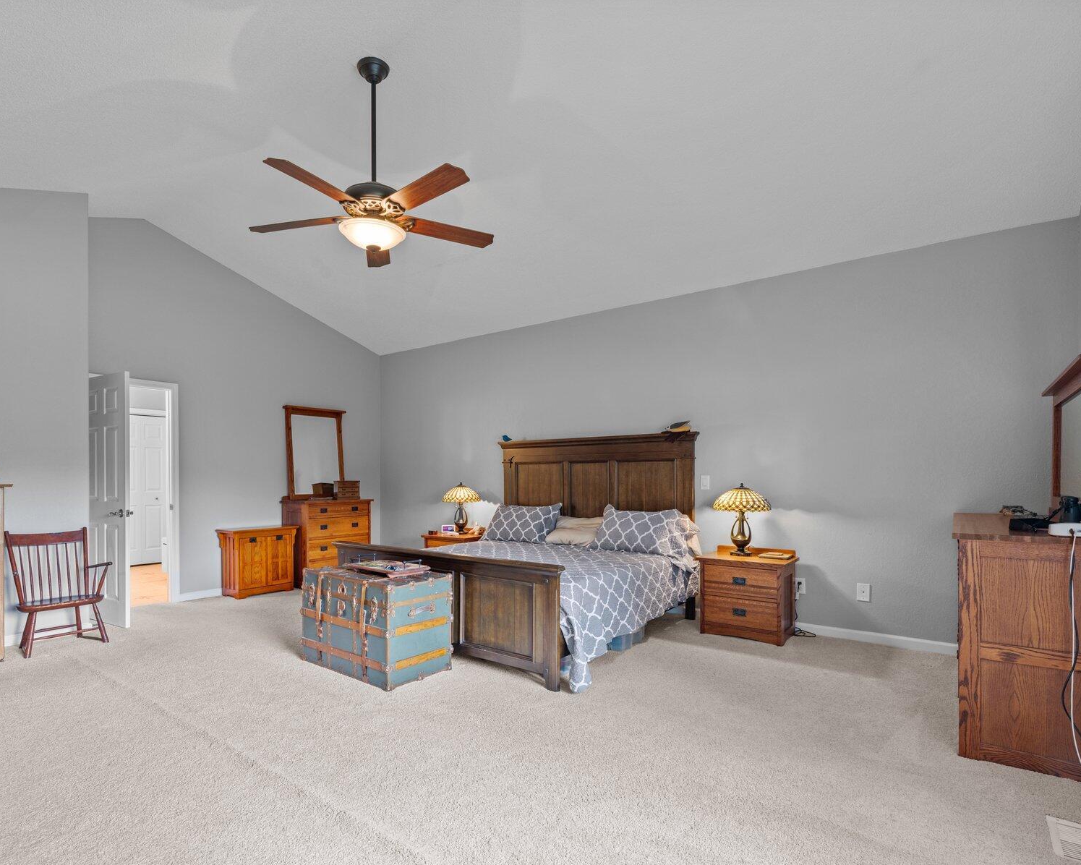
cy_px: 469
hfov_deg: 86.1
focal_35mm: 18
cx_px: 488
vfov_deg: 73.7
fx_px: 576
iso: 100
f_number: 9
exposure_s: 2
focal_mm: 14
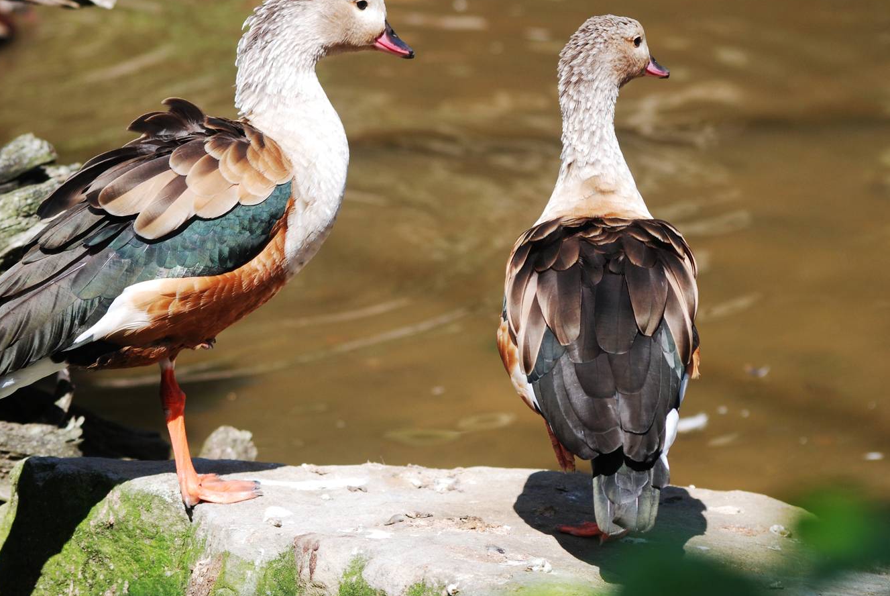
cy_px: 264
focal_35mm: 199
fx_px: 4925
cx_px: 380
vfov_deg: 6.9
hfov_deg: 10.3
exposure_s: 1/500
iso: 200
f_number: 5.6
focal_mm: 110
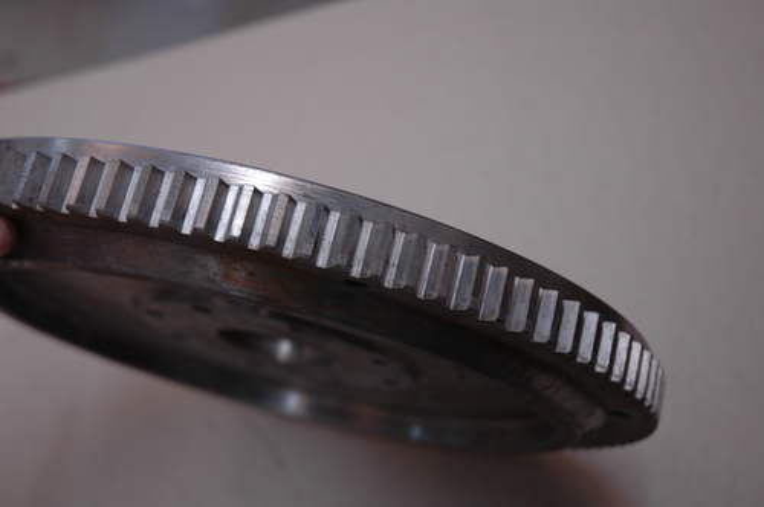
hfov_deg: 33.4
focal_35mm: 60
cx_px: 382
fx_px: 1272
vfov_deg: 22.6
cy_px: 254
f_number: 4.5
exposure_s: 1/60
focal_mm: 40
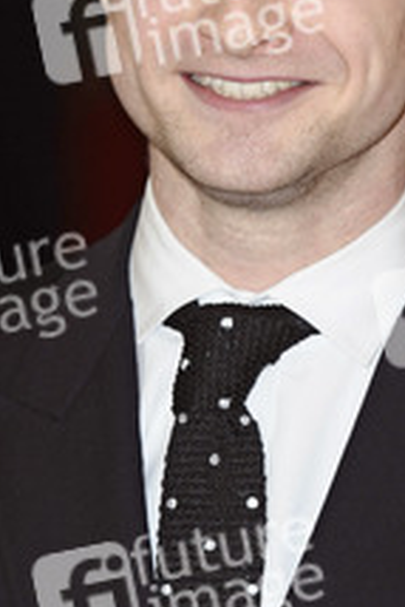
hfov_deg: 3.0
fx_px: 7799
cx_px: 262
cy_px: 159
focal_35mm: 463
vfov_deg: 4.4
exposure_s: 1/200
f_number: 4.5
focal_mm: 165
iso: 320
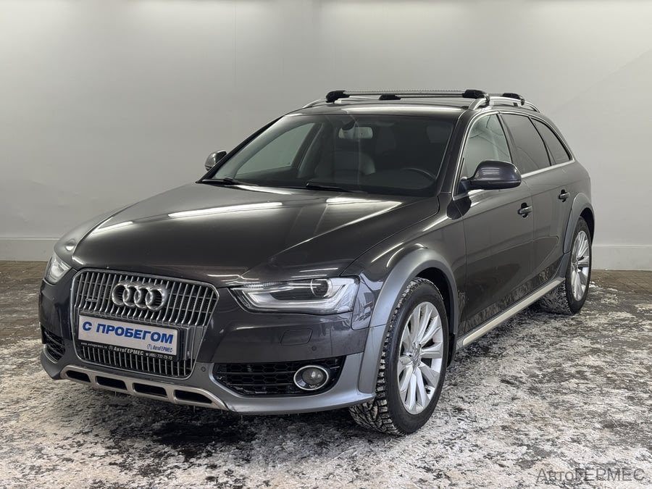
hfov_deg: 39.7
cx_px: 326
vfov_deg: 30.3
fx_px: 904
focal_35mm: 48
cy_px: 244
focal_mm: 6.76
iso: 64
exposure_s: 1/100
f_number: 1.78
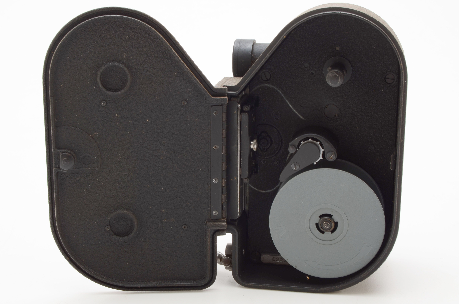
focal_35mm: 60
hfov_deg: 33.5
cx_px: 230
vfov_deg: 22.5
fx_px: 763
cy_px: 152
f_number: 18
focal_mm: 40
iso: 100
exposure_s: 1/160
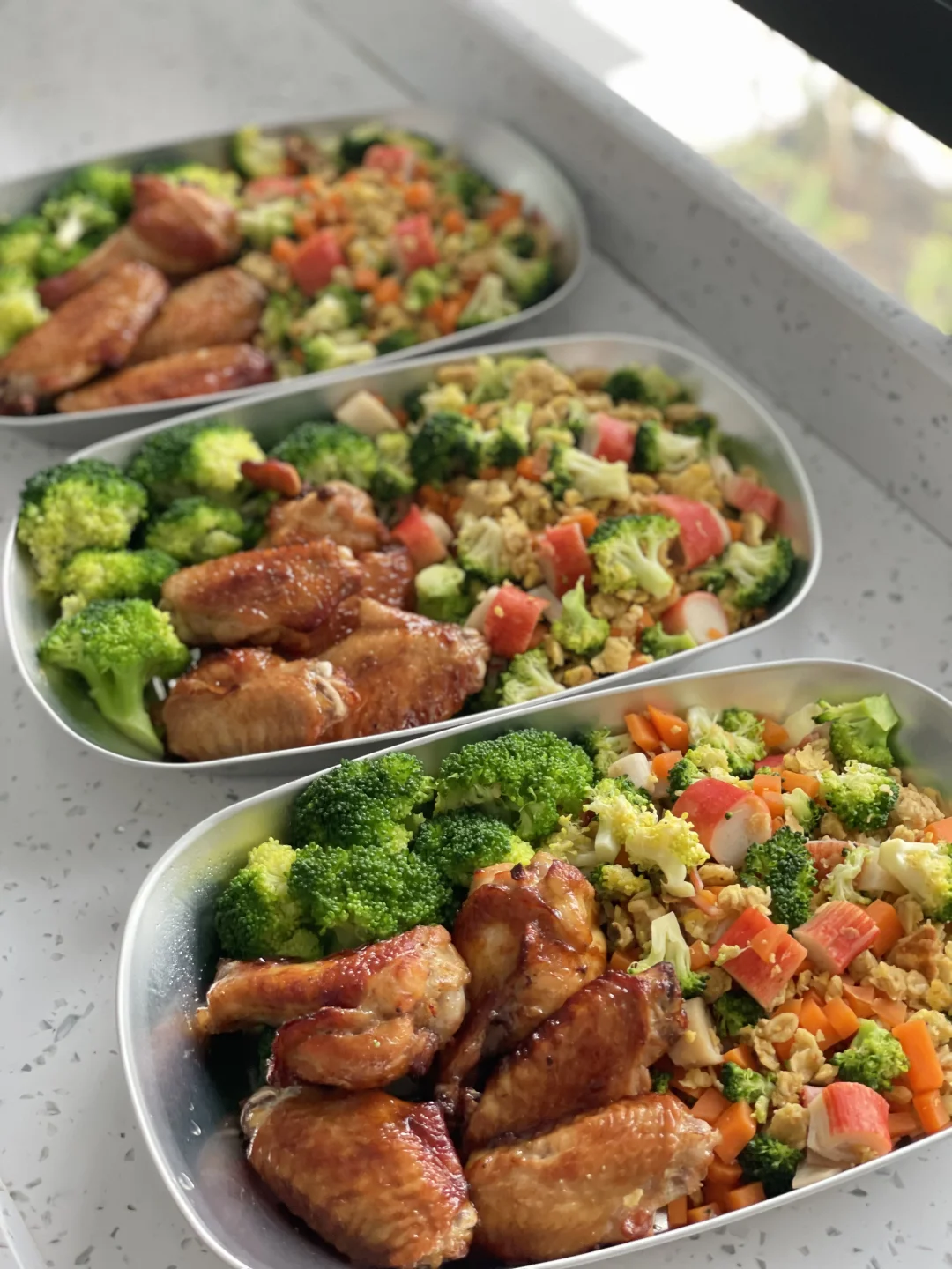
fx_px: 1907
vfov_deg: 36.8
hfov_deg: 28.0
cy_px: 634
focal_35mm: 52
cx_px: 476
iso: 200
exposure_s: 1/122
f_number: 2
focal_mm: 6
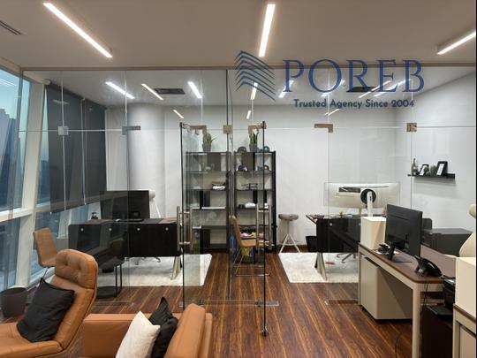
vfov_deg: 53.1
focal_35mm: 26
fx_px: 358
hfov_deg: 67.3
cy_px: 179
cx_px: 238
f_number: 1.6
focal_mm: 5.96
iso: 64
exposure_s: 1/100
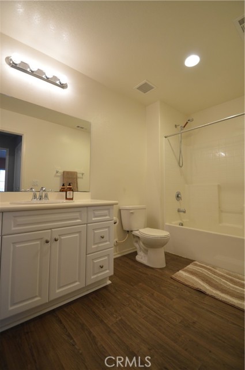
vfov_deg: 100.5
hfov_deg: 77.2
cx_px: 122
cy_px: 185
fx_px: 154
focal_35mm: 15
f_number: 3.5
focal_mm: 10
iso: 450
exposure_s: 1/60
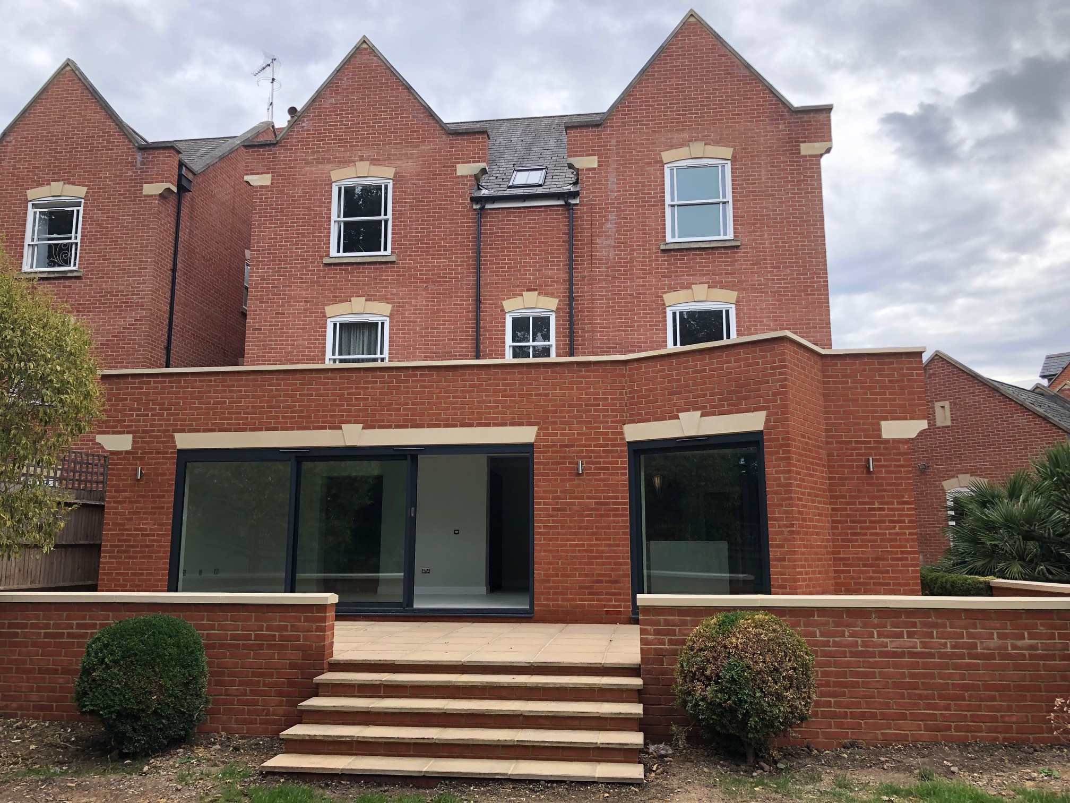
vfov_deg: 49.7
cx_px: 535
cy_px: 402
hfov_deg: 63.4
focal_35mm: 28
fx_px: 865
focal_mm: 3.99
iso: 20
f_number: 1.8
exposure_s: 1/813
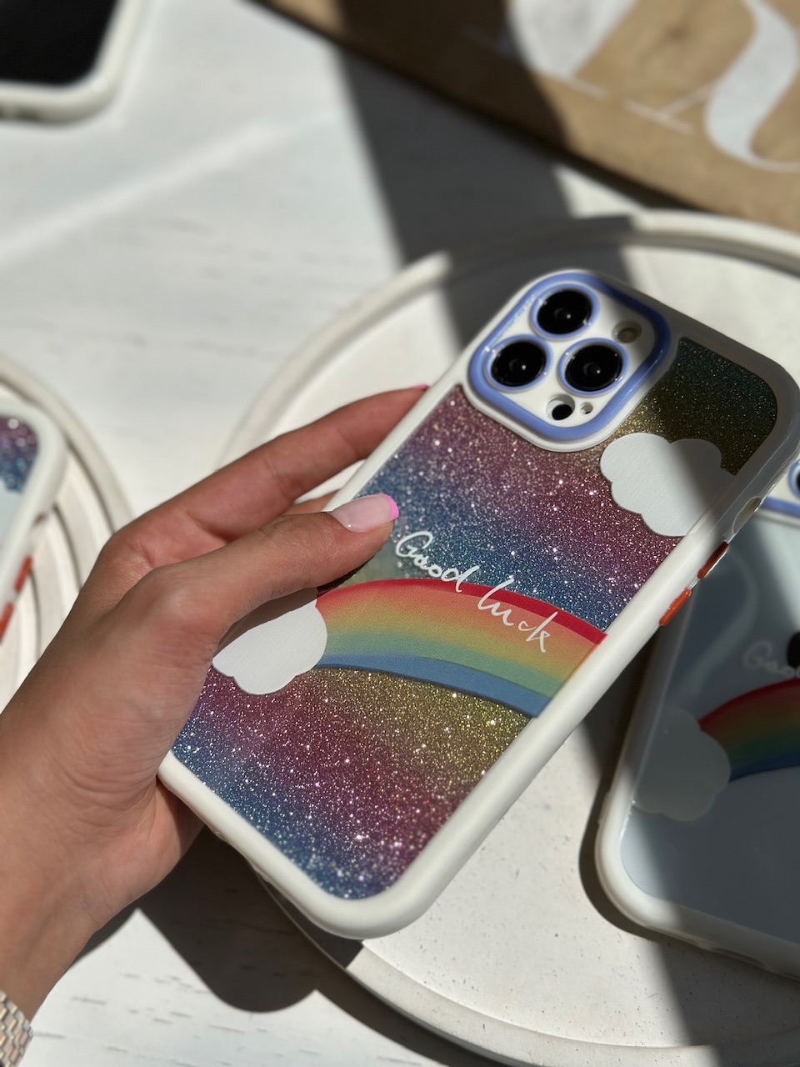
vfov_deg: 39.7
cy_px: 534
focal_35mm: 48
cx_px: 400
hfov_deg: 30.3
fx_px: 1479
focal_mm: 6.86
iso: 100
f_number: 1.78
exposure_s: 1/15873
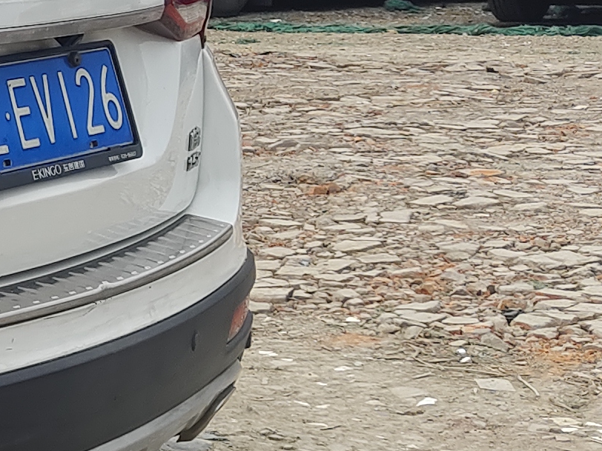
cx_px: -655
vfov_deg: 12.7
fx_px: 2017
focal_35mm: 116
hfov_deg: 13.9
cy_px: 89
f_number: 1.88
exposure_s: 1/1258
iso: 71
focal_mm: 5.56
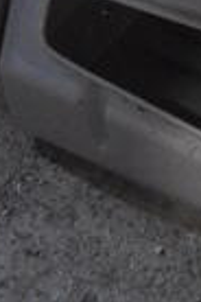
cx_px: 653
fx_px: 1499
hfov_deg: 6.8
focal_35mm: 179
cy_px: -428
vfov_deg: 10.0
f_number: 3.5
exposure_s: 1/125
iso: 2500
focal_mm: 18
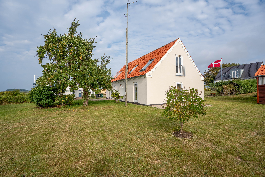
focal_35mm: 16
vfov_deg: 73.7
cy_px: 88
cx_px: 132
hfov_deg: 96.7
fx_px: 118
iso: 100
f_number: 8
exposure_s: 1/5000
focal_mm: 16
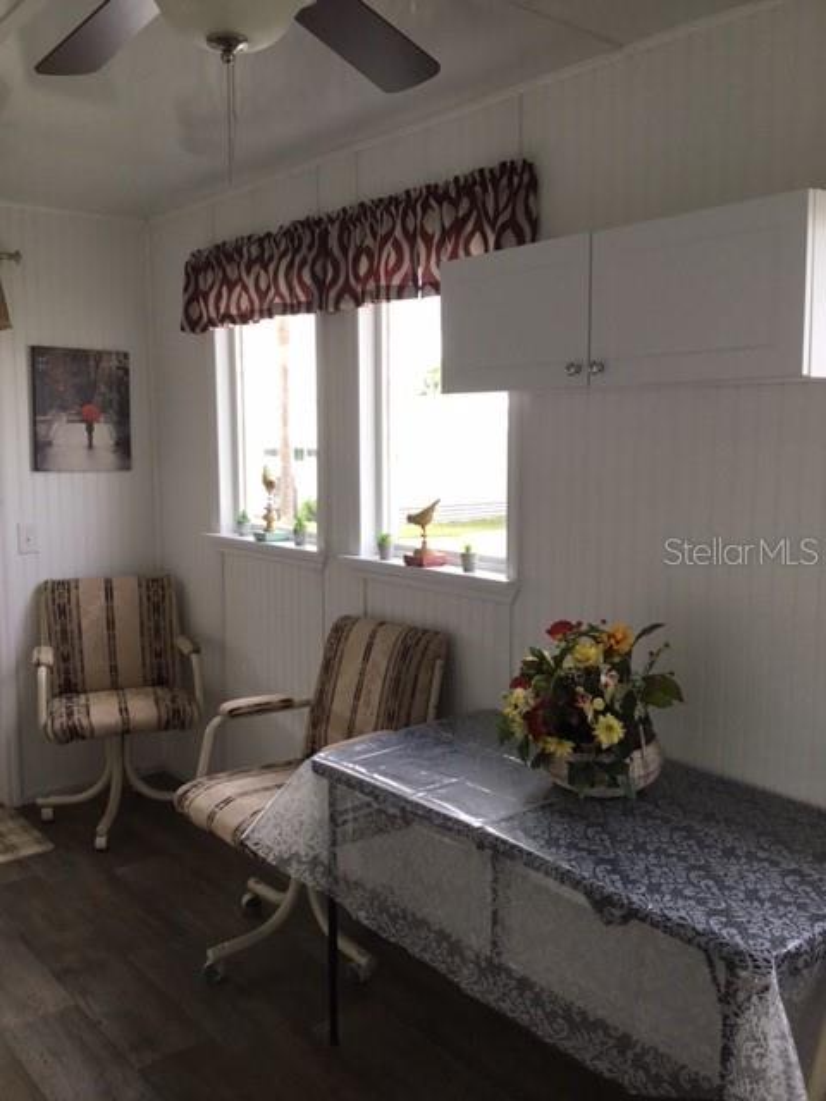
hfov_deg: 45.4
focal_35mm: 31
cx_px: 413
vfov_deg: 58.4
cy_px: 550
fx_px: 986
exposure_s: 1/120
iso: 40
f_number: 2.4
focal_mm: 3.3
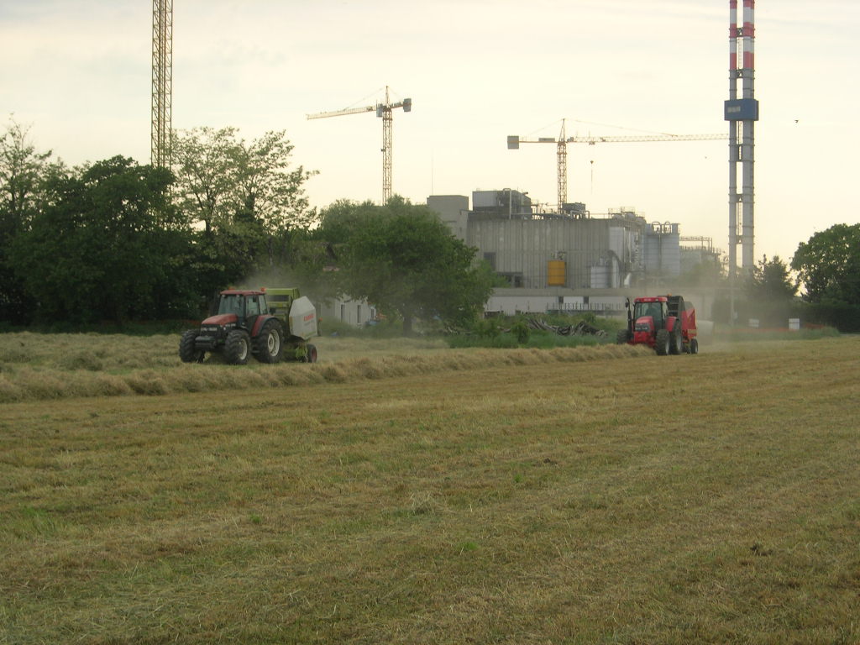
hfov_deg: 21.3
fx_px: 2286
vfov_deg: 16.1
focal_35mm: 92
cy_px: 322
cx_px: 430
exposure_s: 1/141
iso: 64
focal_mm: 19.1
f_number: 7.3
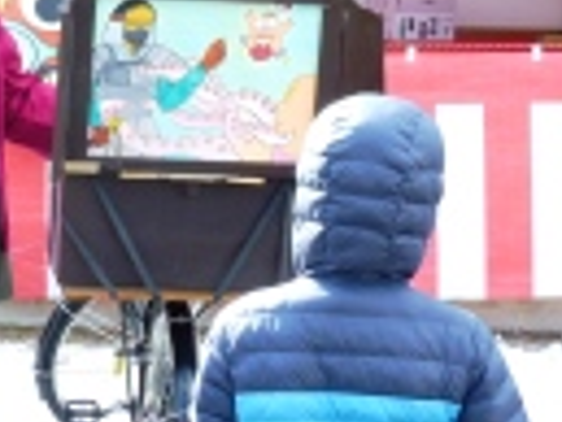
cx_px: 196
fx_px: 1918
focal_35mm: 118
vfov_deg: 12.6
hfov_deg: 16.6
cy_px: 126
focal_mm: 6.1
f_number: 3.7
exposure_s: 1/125
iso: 100
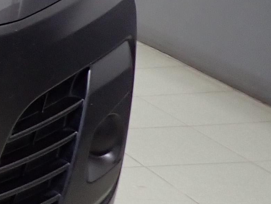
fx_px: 995
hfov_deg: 12.4
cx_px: -368
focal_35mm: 127
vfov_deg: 11.4
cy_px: -65
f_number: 2
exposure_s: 1/30
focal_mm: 4.5
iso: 200
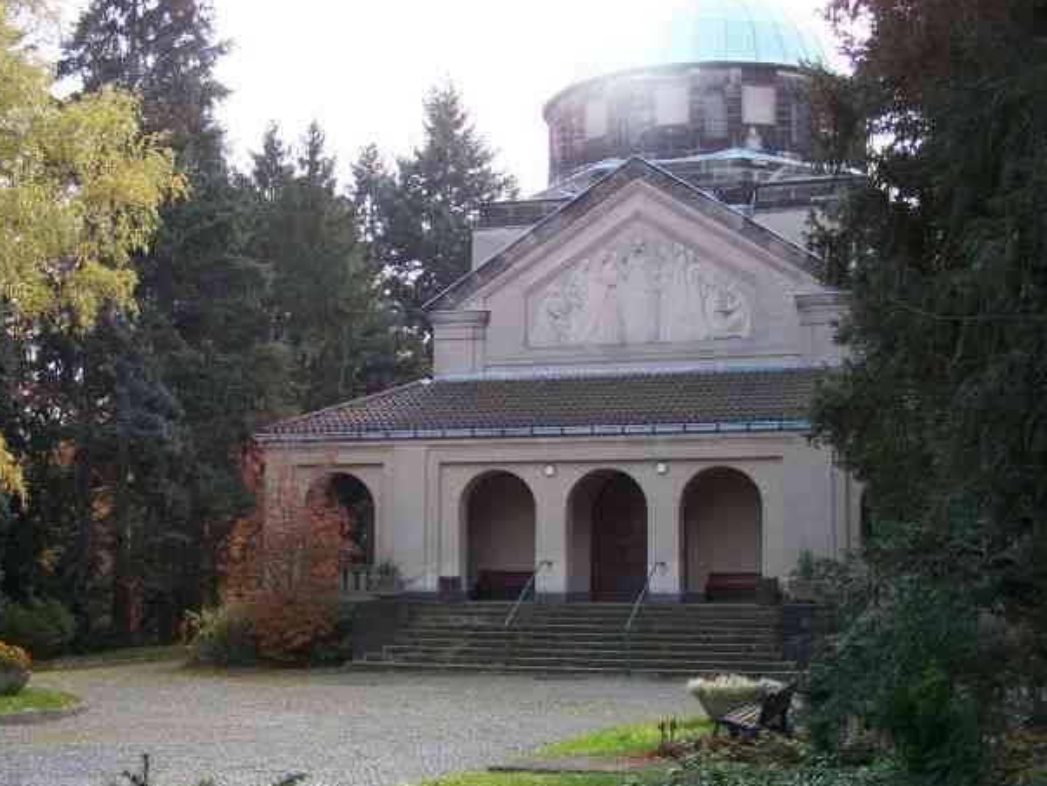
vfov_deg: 27.1
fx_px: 1634
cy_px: 382
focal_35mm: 54
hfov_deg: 35.5
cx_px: 504
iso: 80
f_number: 3
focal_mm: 8.5
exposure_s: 1/160
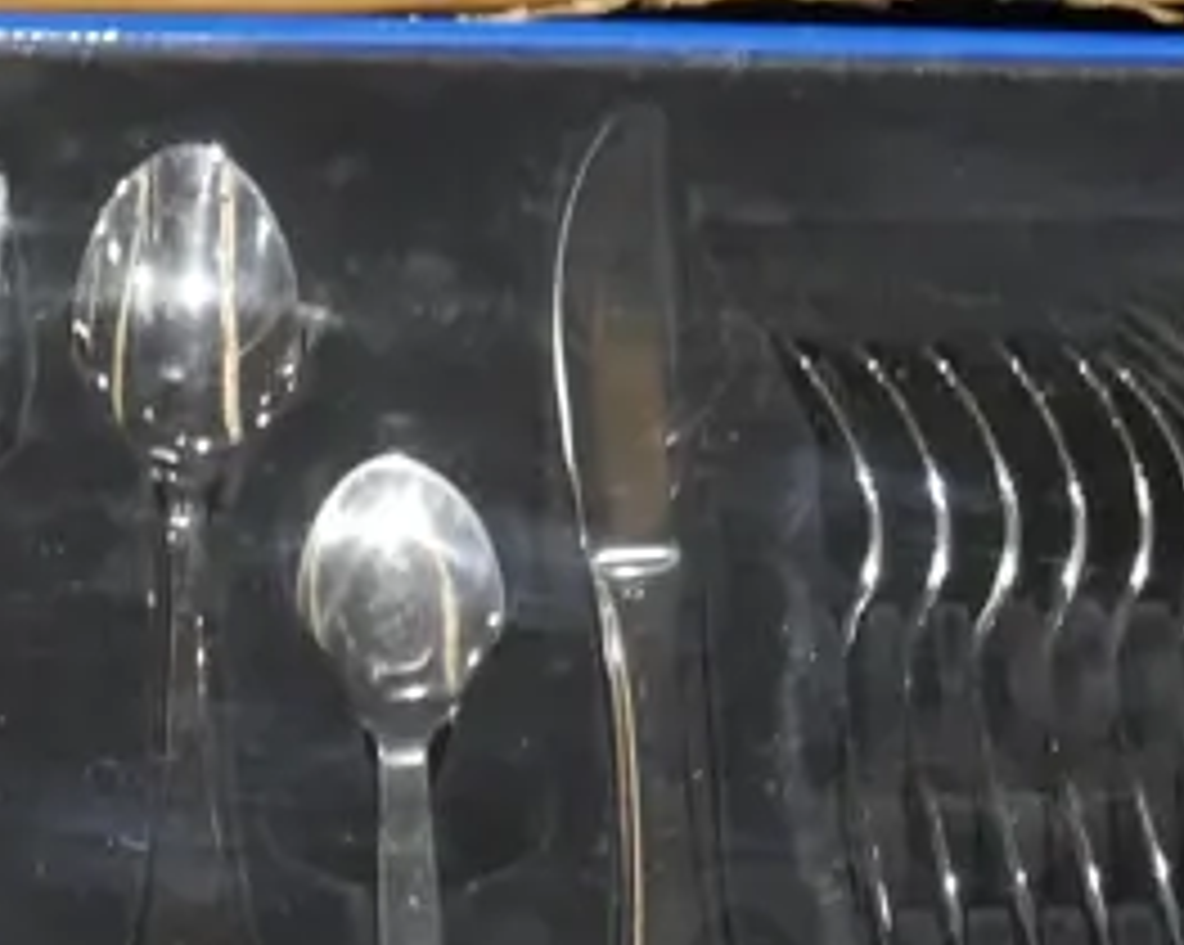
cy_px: 1366
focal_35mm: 137
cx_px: 212
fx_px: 4797
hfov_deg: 14.0
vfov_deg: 10.9
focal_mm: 18
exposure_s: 1/60
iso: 800
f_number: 4
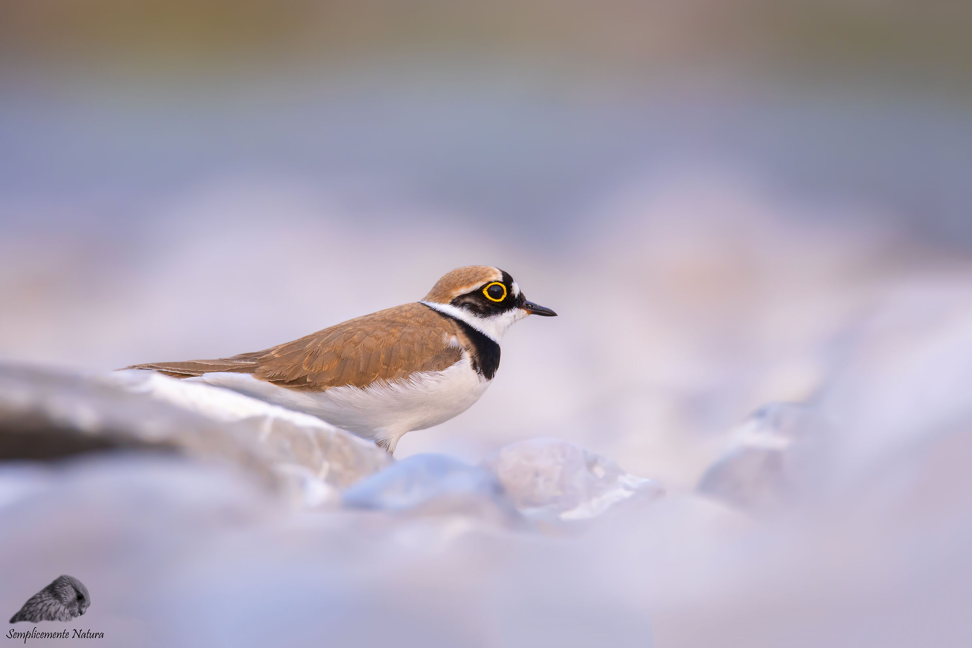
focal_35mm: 900
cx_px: 486
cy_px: 324
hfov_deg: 2.3
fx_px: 24298
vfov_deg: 1.5
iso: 1000
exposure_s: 1/200
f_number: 7.1
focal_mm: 600
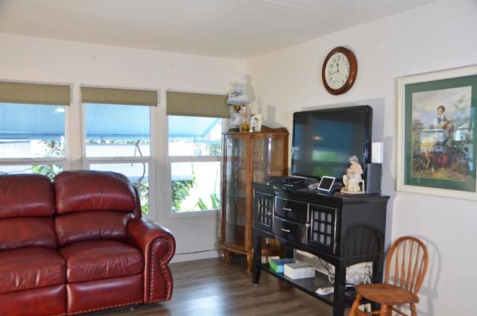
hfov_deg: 62.0
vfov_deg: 43.4
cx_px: 238
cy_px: 158
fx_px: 397
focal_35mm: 30
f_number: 4
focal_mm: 20
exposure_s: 1/60
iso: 450
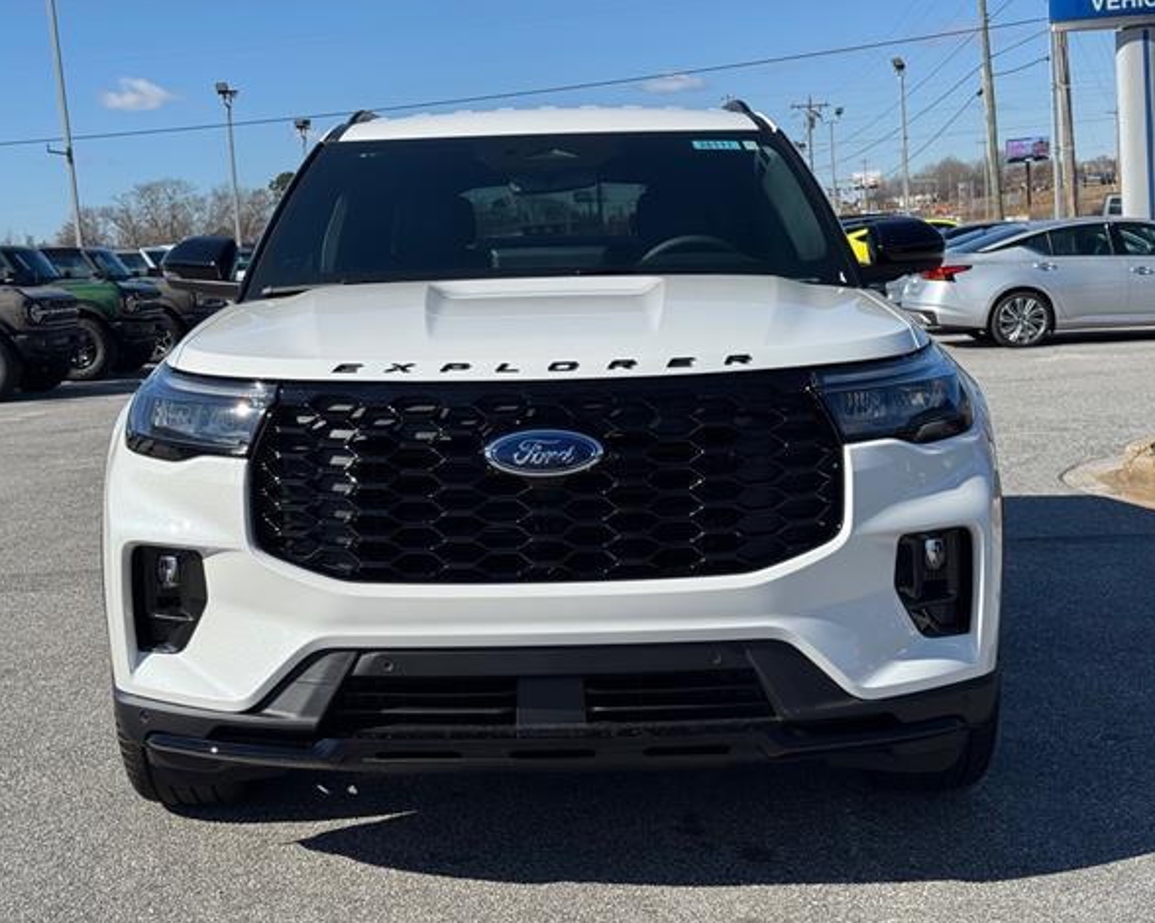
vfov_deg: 29.7
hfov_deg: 36.7
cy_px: 456
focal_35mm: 51
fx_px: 1743
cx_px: 548
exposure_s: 1/6410
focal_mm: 6.76
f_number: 1.78
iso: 64
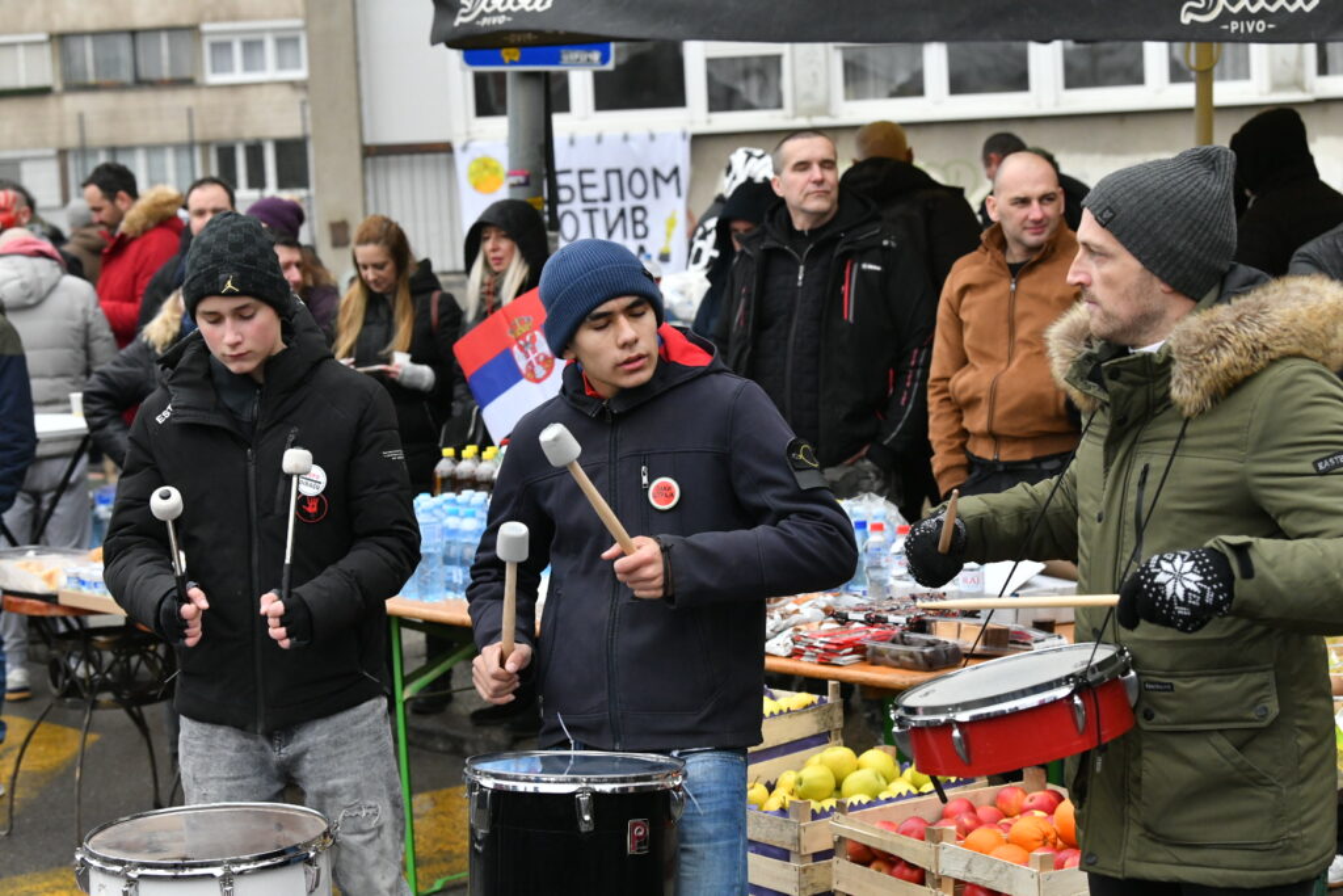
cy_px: 448
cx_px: 672
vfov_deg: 19.5
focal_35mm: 70
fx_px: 2612
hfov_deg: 28.8
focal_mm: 70
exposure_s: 1/5000
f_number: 5.6
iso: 3200
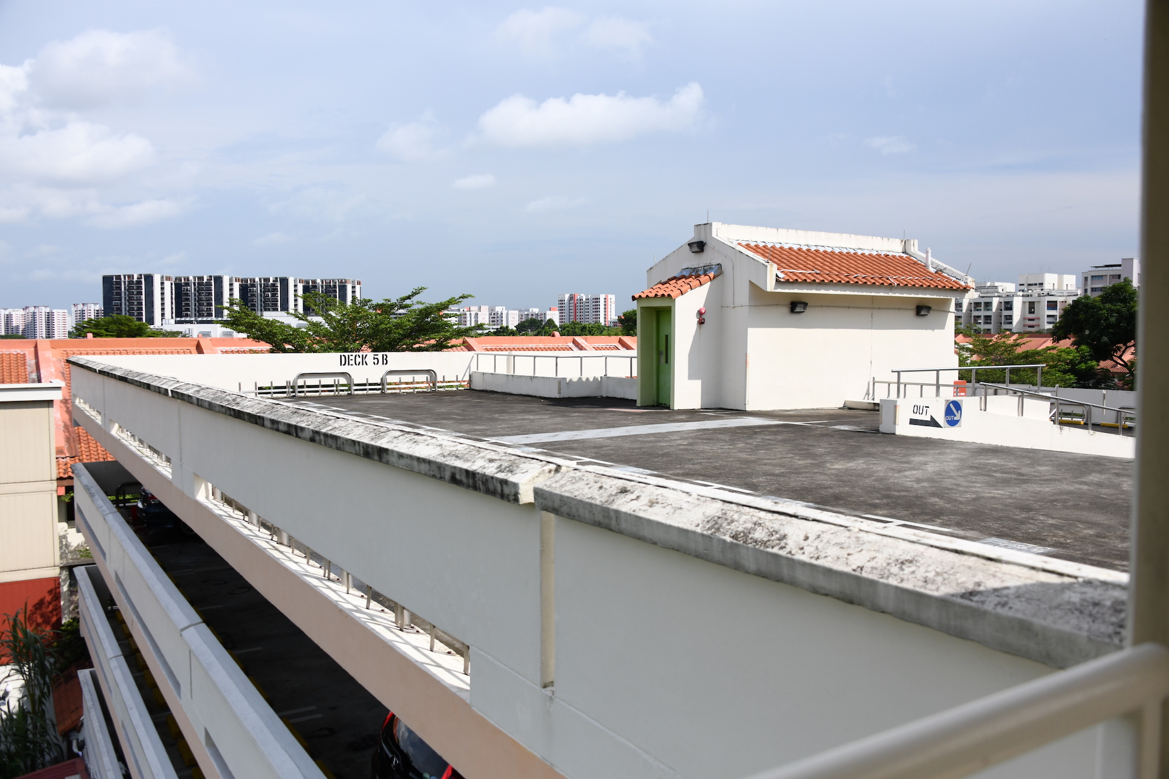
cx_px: 584
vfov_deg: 41.1
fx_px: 1039
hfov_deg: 58.7
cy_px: 390
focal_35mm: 32
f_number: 5
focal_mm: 32
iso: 640
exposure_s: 1/6400
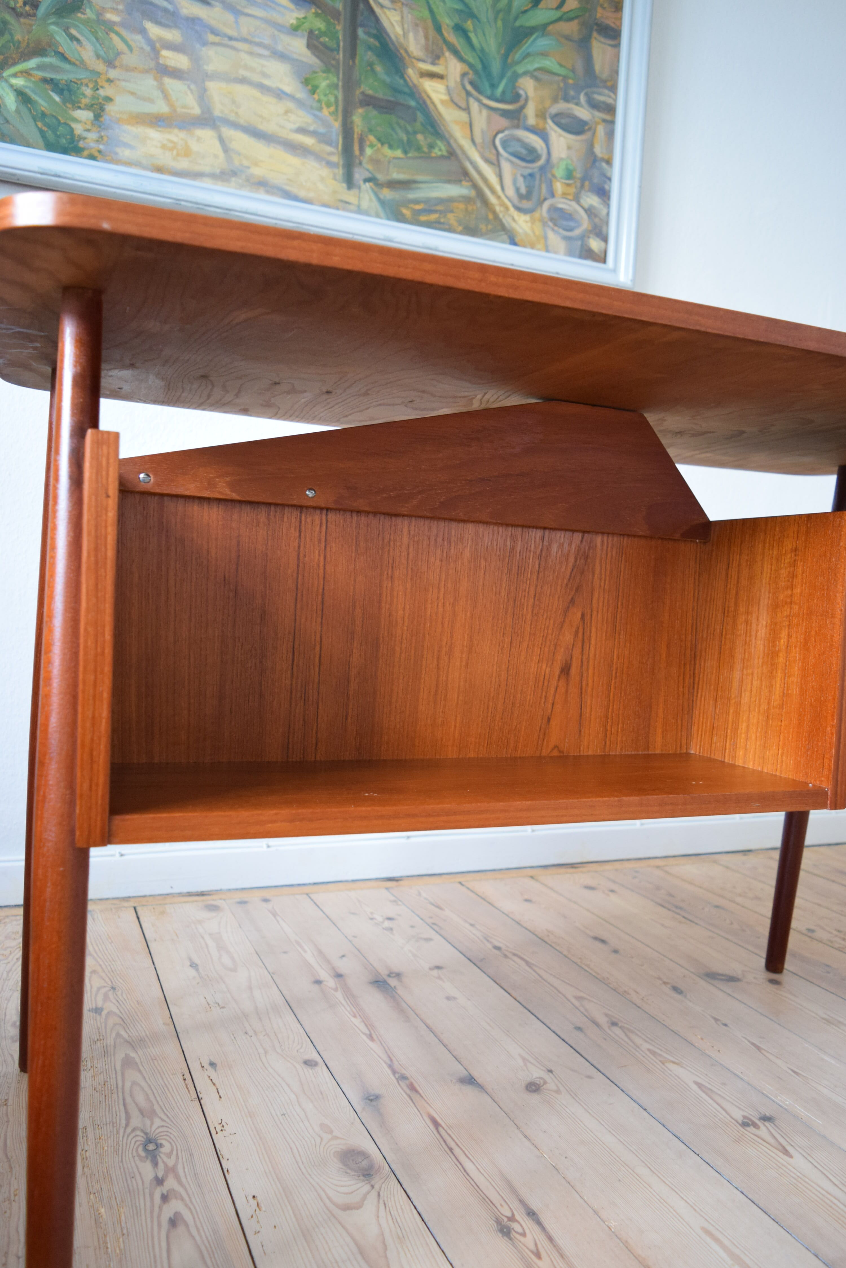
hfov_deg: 48.0
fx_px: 951
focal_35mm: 27
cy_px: 634
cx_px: 423
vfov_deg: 67.4
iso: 1600
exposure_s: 1/100
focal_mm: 18
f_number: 3.5
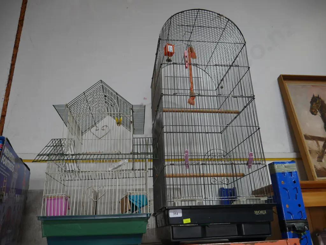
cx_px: 163
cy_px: 122
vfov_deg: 49.8
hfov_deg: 63.4
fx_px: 264
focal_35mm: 28
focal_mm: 14
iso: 200
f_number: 3.5
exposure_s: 1/60
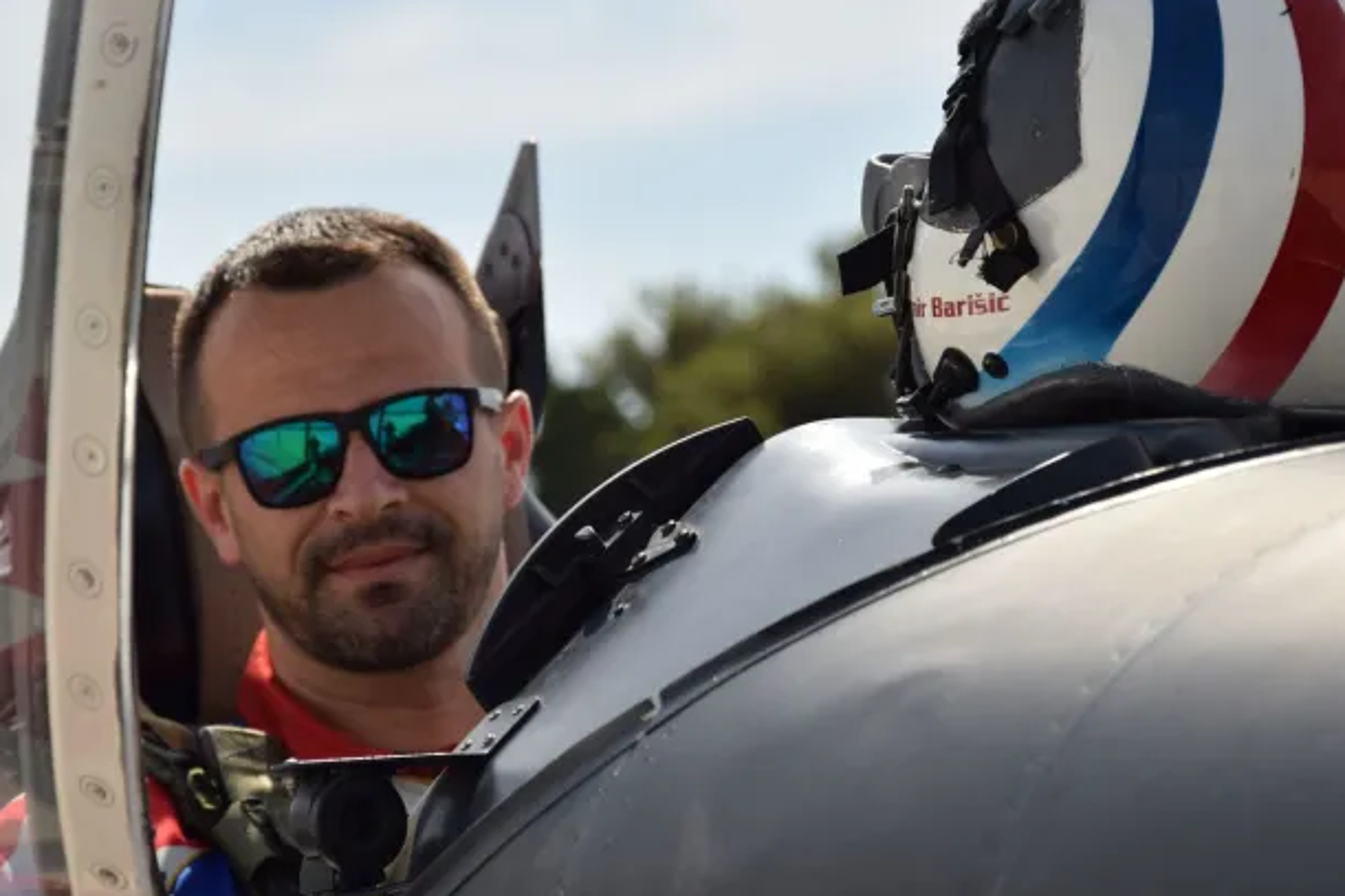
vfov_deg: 8.2
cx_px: 696
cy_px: 408
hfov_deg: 12.2
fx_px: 6275
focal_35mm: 168
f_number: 6.3
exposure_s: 1/640
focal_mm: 90
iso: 100
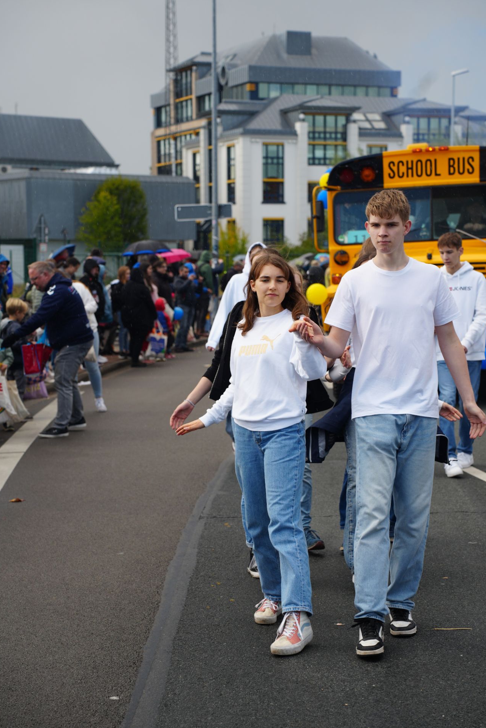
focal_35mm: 80
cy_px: 357
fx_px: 1620
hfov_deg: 17.1
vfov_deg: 25.4
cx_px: 255
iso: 200
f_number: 5
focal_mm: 75
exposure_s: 1/500
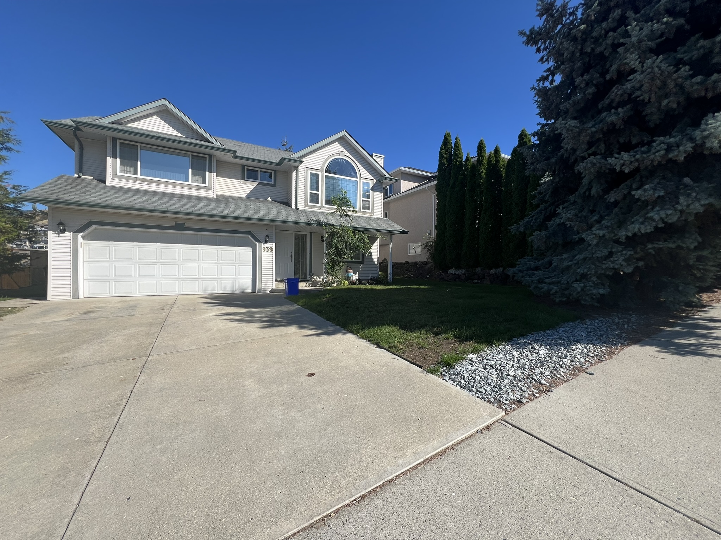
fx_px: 271
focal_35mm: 13
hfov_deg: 106.2
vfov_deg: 89.9
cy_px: 270
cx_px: 360
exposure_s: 1/1357
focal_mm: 1.57
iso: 32
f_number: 1.8
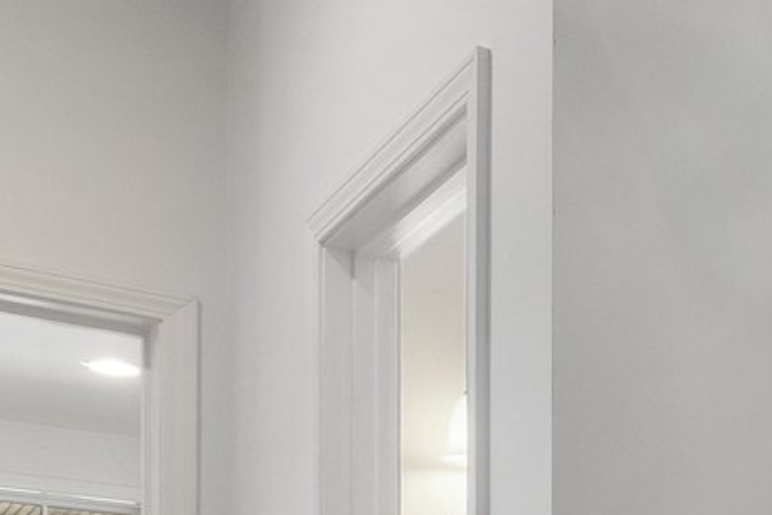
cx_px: 1163
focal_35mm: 73
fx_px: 1566
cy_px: 855
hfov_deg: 22.6
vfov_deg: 16.4
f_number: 8
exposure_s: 1/8
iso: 800
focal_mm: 10
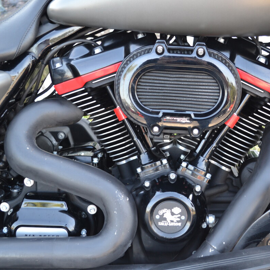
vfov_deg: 27.7
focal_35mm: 62
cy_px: 134
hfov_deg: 27.6
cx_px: 175
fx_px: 547
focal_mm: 32
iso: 400
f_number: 4.8
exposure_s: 1/60
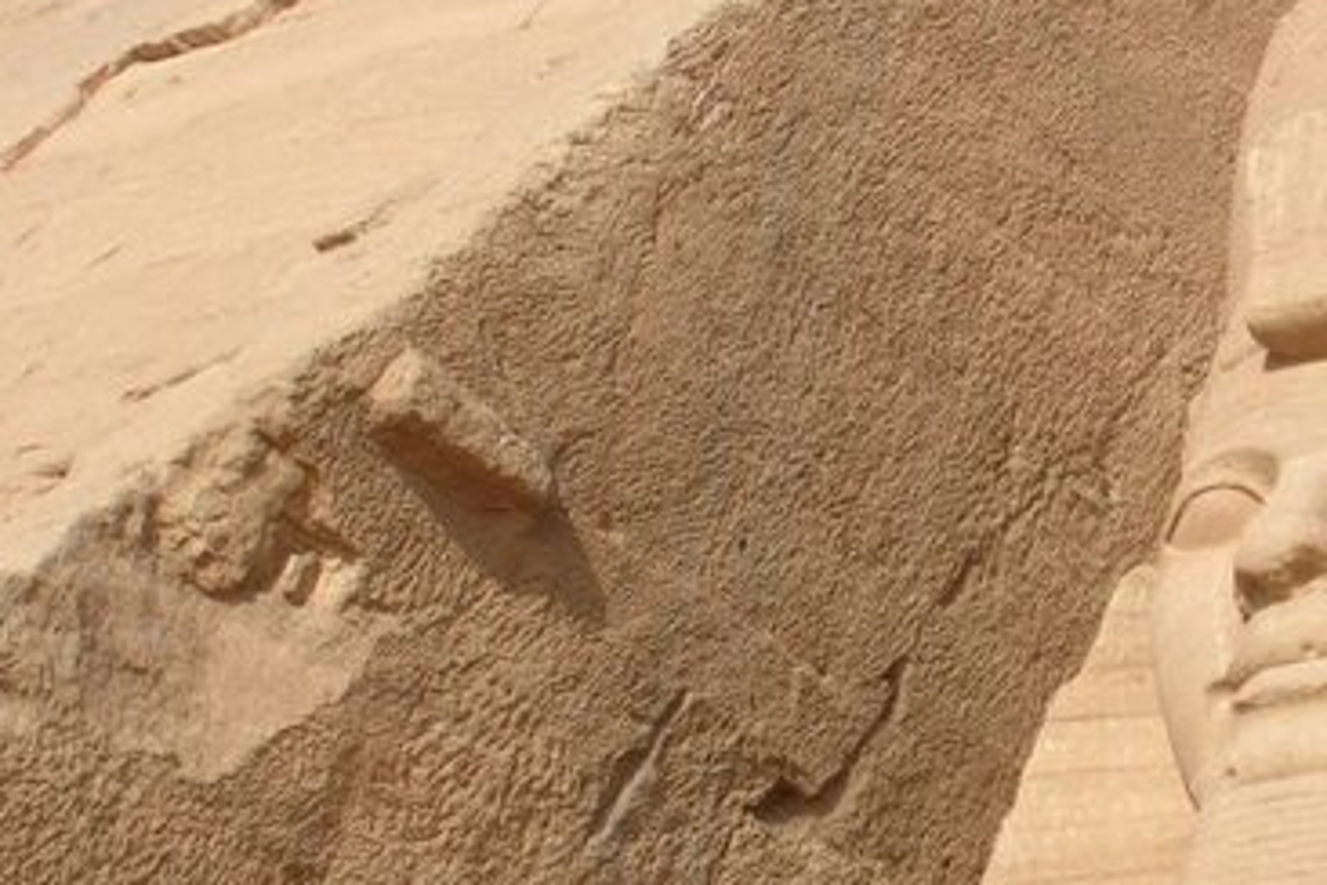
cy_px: 548
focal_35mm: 191
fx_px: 7040
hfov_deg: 10.7
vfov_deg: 7.2
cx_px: 1153
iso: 50
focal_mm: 16.2
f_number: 8.2
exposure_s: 1/166
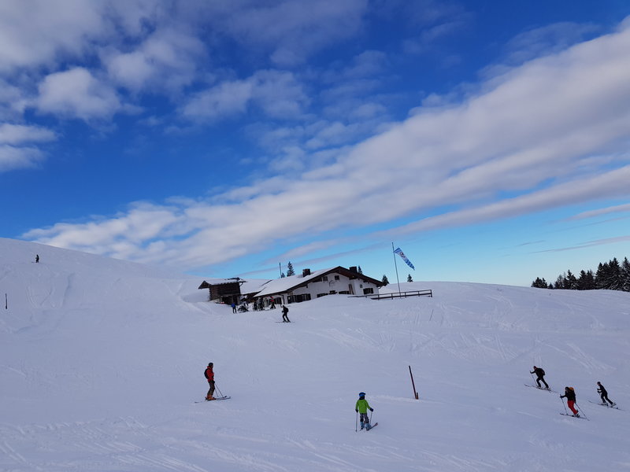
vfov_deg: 53.1
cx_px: 315
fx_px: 473
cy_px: 236
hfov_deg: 67.3
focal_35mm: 26
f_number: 1.7
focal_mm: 4.2
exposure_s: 1/3008
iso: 40
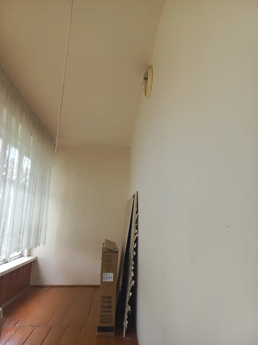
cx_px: 129
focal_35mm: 25
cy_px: 172
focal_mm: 4.6
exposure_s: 1/50
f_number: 1.8
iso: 40
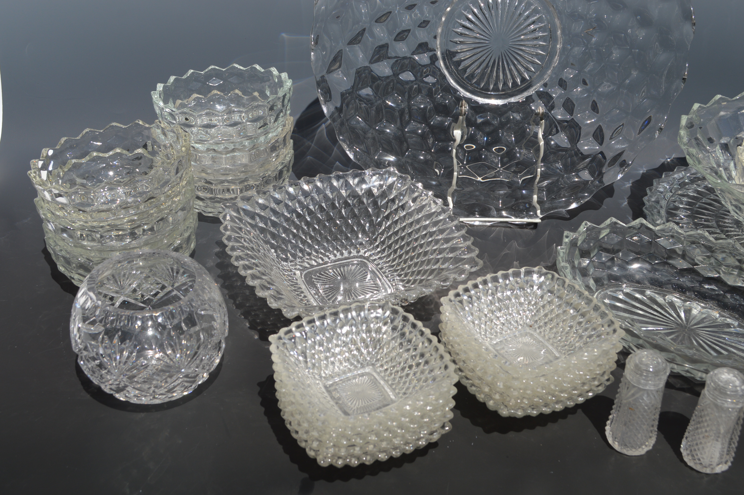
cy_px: 248
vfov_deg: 29.8
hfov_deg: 43.6
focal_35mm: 45
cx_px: 372
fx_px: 929
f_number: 9
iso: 100
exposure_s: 1/320
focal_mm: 30
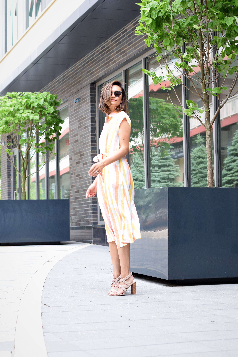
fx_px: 744
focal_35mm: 75
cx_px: 119
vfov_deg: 27.0
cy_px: 178
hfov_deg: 18.2
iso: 400
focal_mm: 50
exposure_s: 1/250
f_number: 4
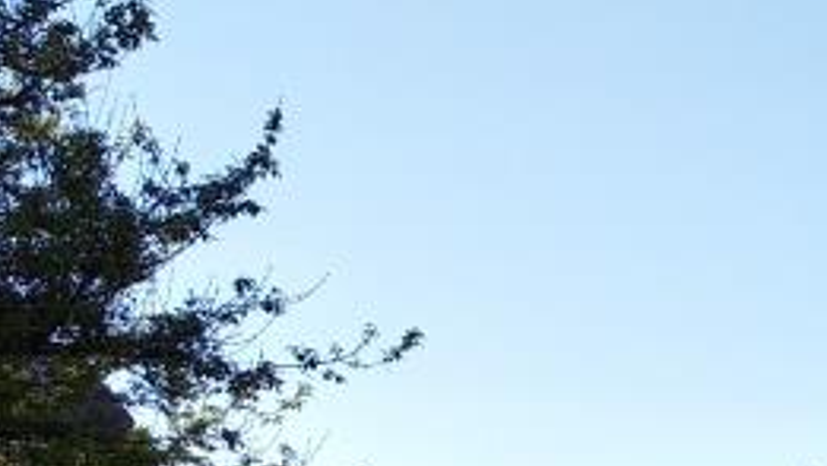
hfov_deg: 16.1
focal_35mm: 111
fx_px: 2435
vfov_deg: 10.4
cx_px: 1518
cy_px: 808
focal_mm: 3.81
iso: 100
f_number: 2.2
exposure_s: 1/600
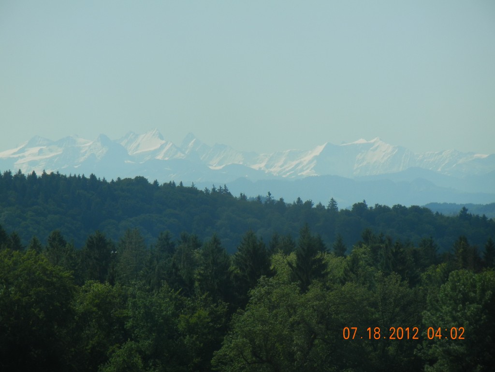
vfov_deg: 5.7
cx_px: 248
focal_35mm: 262
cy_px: 186
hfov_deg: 7.6
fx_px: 3747
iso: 160
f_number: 5.1
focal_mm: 47.2
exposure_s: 1/818
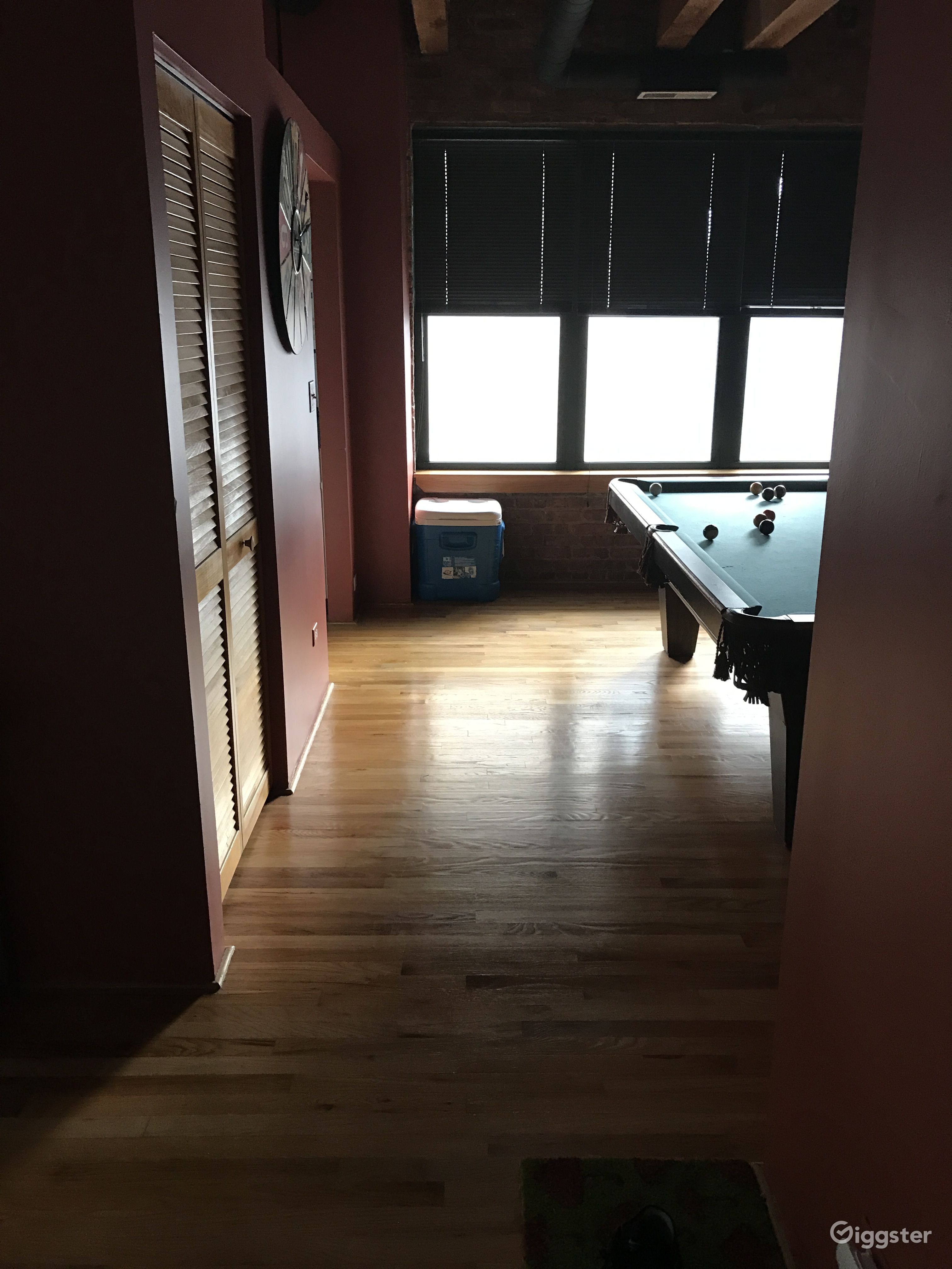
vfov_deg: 63.4
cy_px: 634
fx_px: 1027
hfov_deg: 49.7
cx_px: 476
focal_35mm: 28
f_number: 1.8
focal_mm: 3.99
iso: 40
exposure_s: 1/15
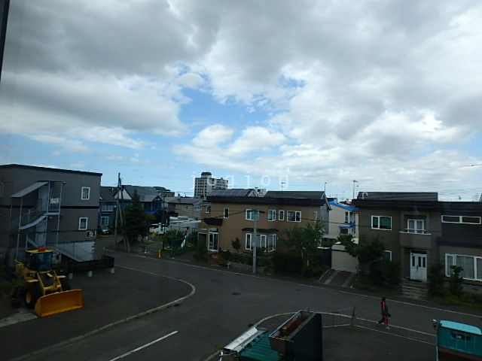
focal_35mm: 21
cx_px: 241
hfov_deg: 79.0
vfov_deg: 63.4
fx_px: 292
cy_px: 180
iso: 125
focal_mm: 3.7
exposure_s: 1/1000
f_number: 3.5
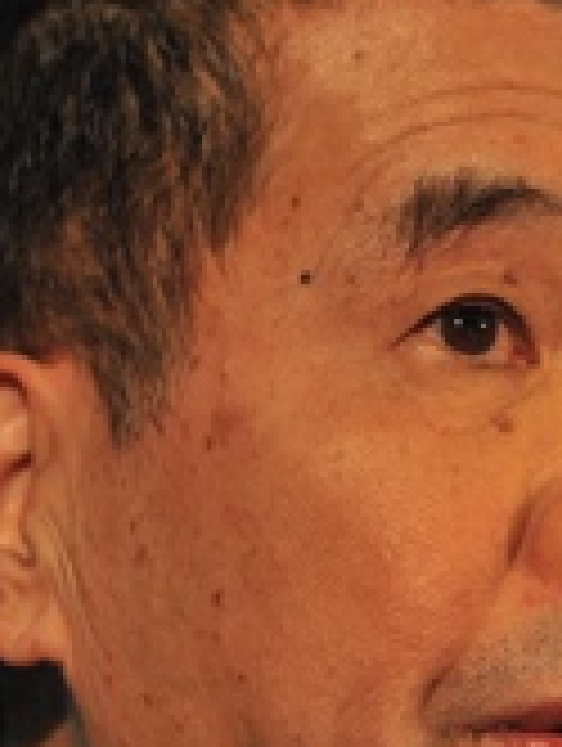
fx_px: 22391
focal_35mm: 1037
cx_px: 540
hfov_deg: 1.4
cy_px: 551
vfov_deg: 1.9
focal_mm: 300
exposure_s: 1/500
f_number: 2.8
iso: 1000
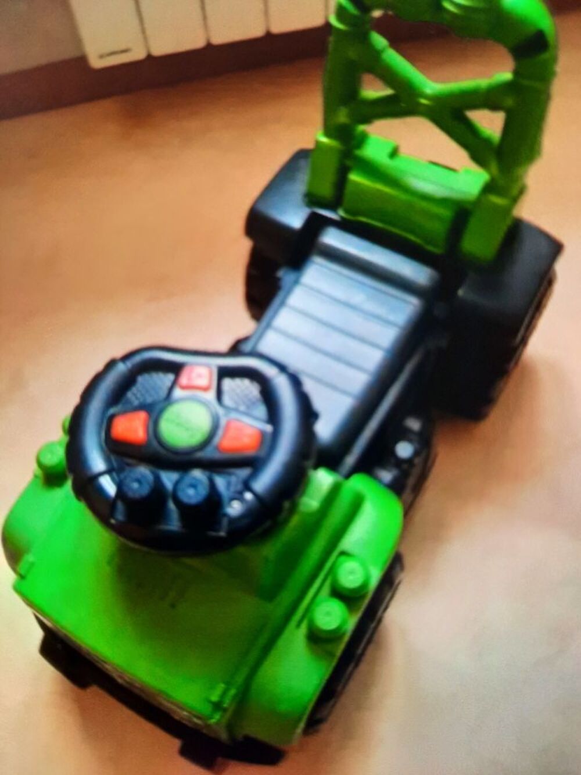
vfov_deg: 69.4
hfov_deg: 54.9
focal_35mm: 25
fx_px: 559
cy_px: 388
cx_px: 290
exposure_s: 1/50
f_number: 2
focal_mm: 4.6
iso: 320
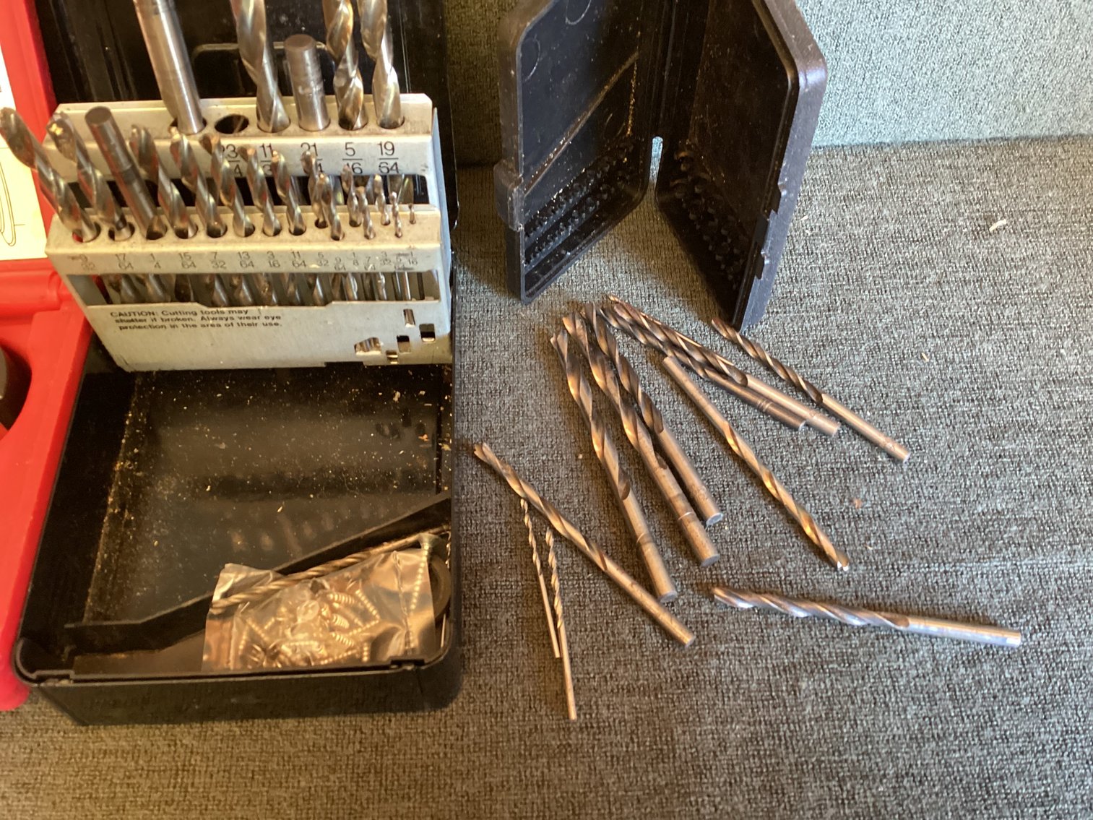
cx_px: 546
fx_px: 979
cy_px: 410
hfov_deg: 58.3
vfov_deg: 45.4
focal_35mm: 31
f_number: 2.4
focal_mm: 3.3
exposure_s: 1/40
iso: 320
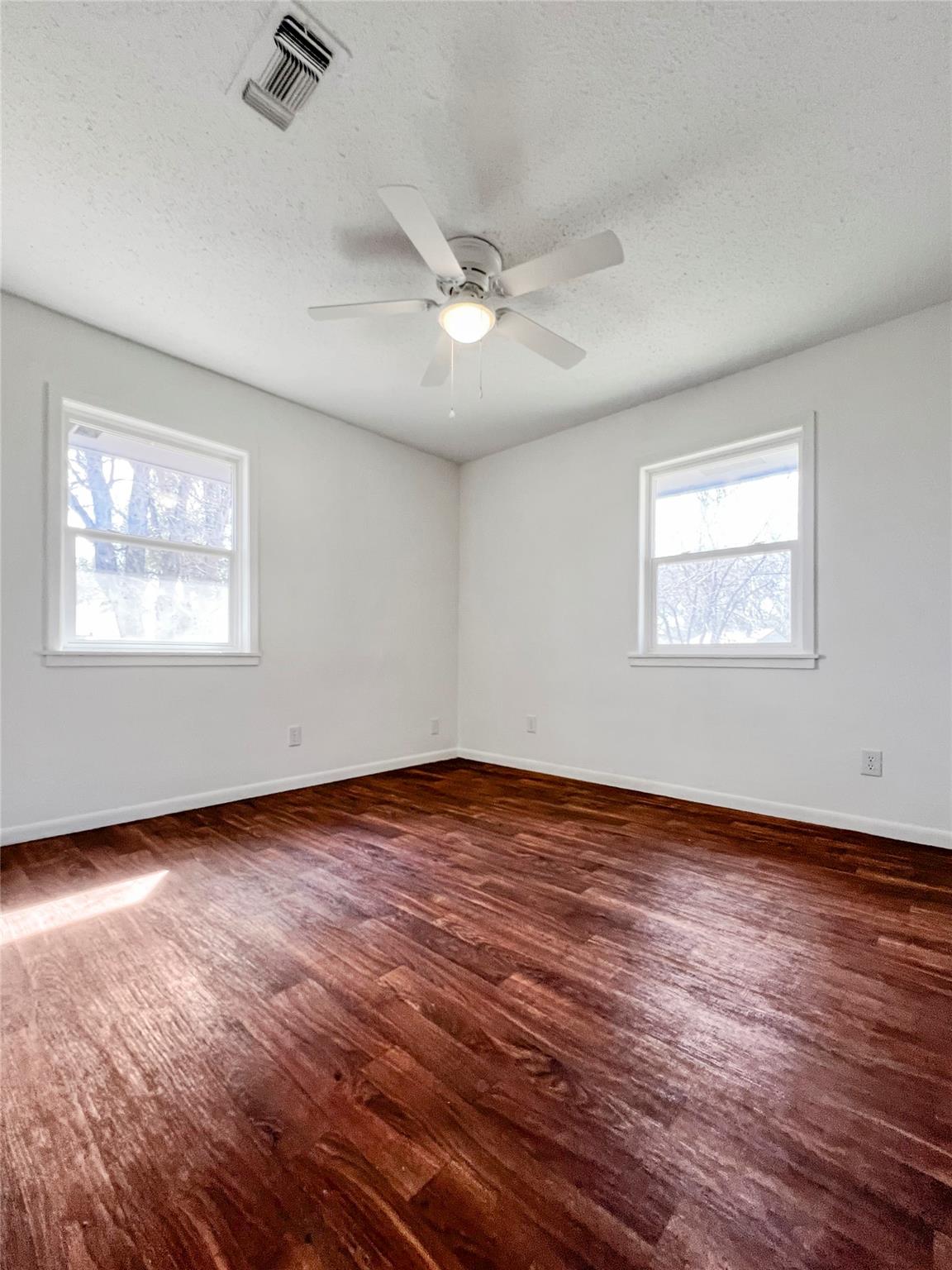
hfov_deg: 89.9
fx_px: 477
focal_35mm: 13
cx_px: 476
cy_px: 635
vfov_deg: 106.2
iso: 160
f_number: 1.8
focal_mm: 1.57
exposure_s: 1/120
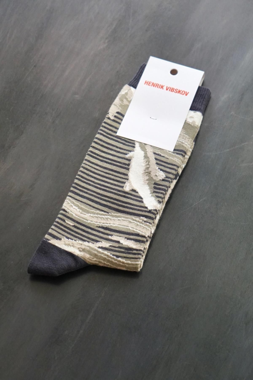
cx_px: 126
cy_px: 190
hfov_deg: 19.5
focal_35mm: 70
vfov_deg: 28.8
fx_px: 738
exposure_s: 1/160
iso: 2500
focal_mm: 70
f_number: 5.6
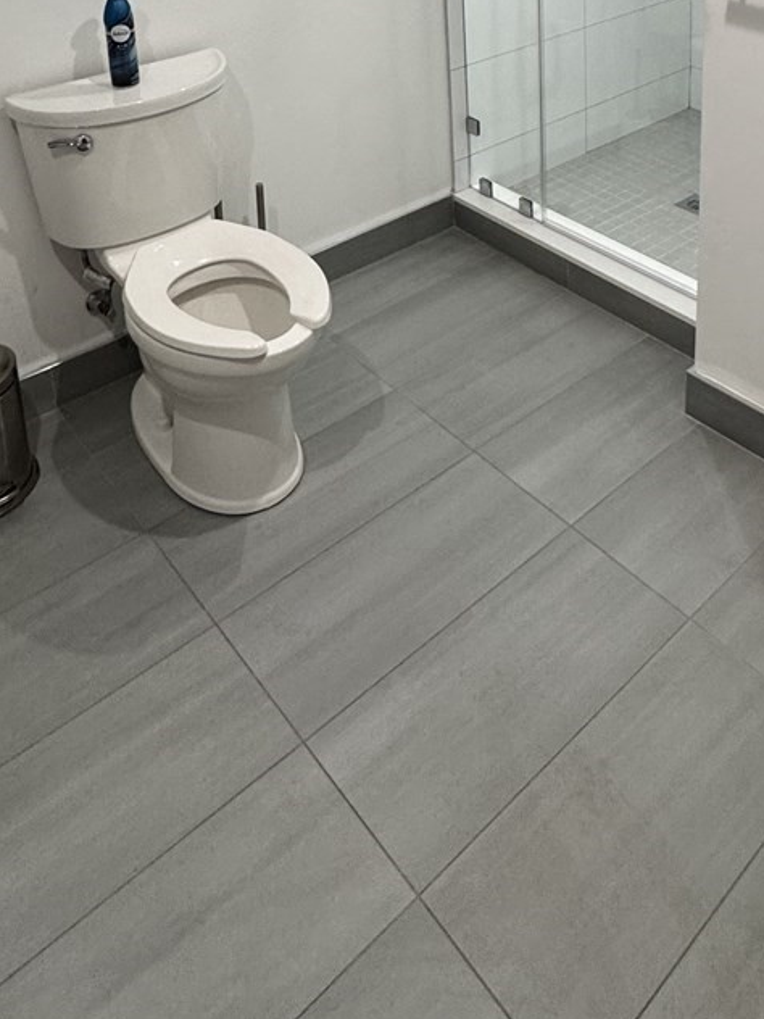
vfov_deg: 44.2
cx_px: 566
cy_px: -45
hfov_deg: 40.7
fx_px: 1001
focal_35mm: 34
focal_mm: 2.22
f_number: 2.2
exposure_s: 1/100
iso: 200
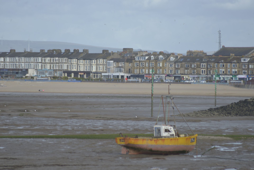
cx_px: 127
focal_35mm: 300
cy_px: 85
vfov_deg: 4.6
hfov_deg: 6.9
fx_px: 2118
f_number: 5.6
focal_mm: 300
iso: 200
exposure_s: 1/640
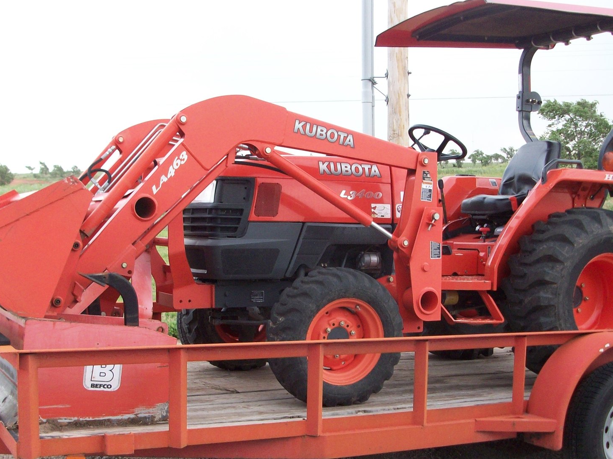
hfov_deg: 39.6
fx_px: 850
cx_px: 342
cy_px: 309
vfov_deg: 30.0
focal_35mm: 48
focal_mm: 5.7
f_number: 2.8
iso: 90
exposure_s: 1/128
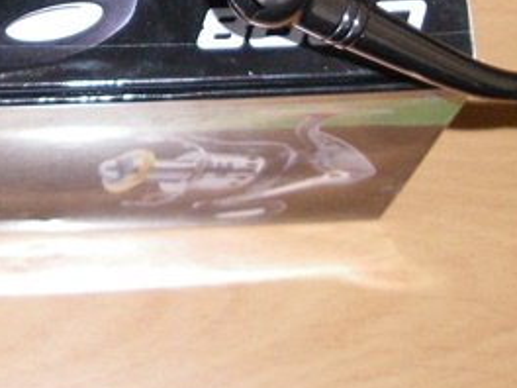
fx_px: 1718
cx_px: 86
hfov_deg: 17.0
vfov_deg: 12.4
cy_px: -159
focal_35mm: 115
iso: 400
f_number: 2.7
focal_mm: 6.2
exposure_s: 1/50
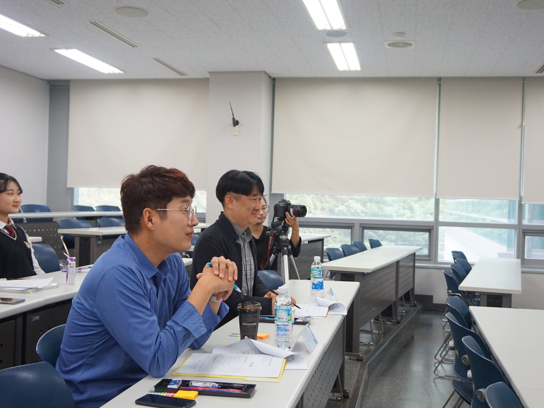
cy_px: 207
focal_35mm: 40
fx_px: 629
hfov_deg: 46.8
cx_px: 287
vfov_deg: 36.0
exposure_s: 1/160
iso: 1250
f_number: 4.5
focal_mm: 24
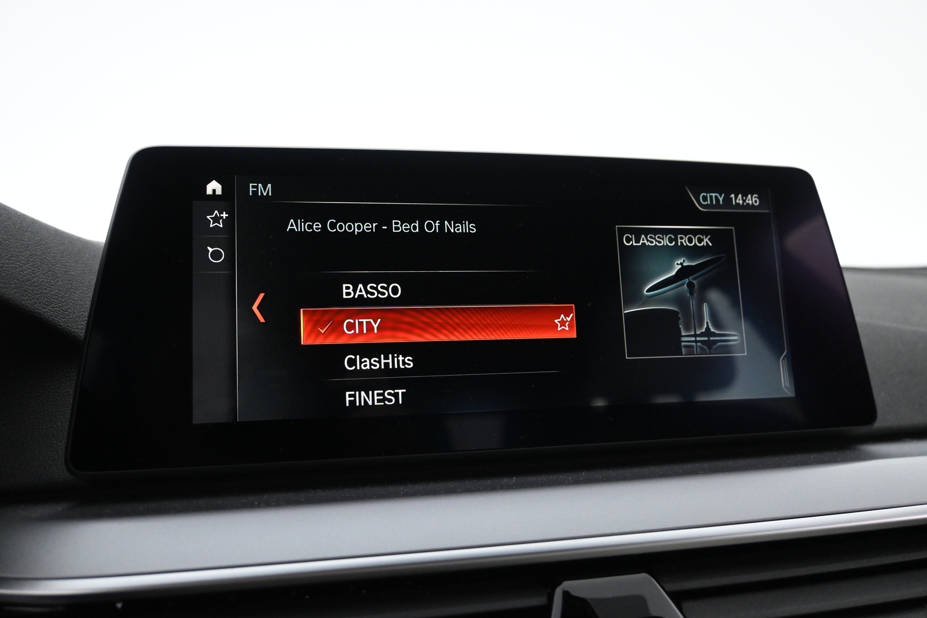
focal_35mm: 30
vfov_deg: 43.6
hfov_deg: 61.9
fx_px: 772
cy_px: 309
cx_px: 464
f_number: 3.8
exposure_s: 1/50
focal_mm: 20
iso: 2500
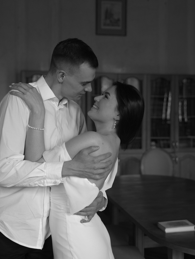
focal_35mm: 51
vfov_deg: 37.4
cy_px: 110
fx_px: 383
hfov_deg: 28.6
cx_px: 99
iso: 1250
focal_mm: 44
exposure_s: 1/320
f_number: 2.8
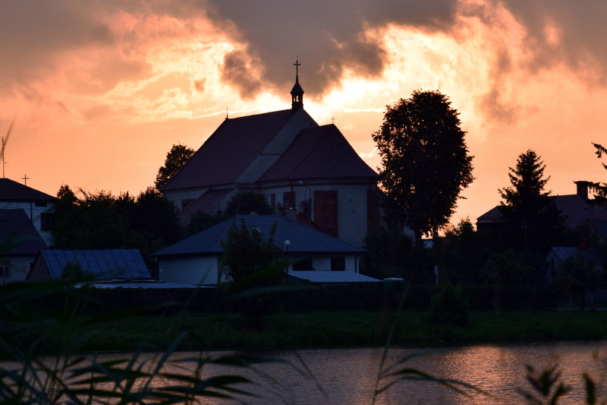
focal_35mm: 112
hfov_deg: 18.2
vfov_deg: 12.2
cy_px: 202
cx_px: 304
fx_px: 1896
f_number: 6.3
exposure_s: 1/160
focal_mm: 75
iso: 200
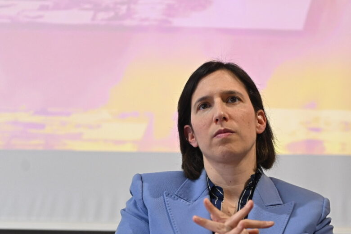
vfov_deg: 13.0
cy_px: 136
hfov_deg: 19.4
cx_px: 213
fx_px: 1024
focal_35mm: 105
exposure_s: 1/160
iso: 2000
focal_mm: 70
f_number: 3.5
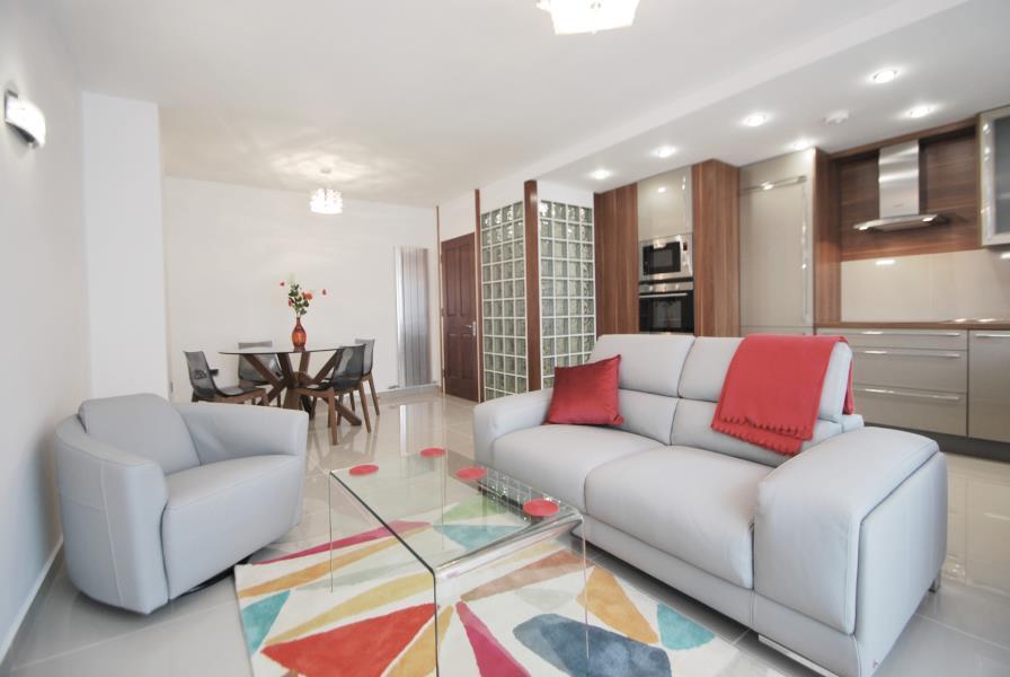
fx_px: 421
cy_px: 338
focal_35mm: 15
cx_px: 505
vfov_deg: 77.5
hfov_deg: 100.3
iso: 200
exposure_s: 1/40
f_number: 3.5
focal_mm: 10
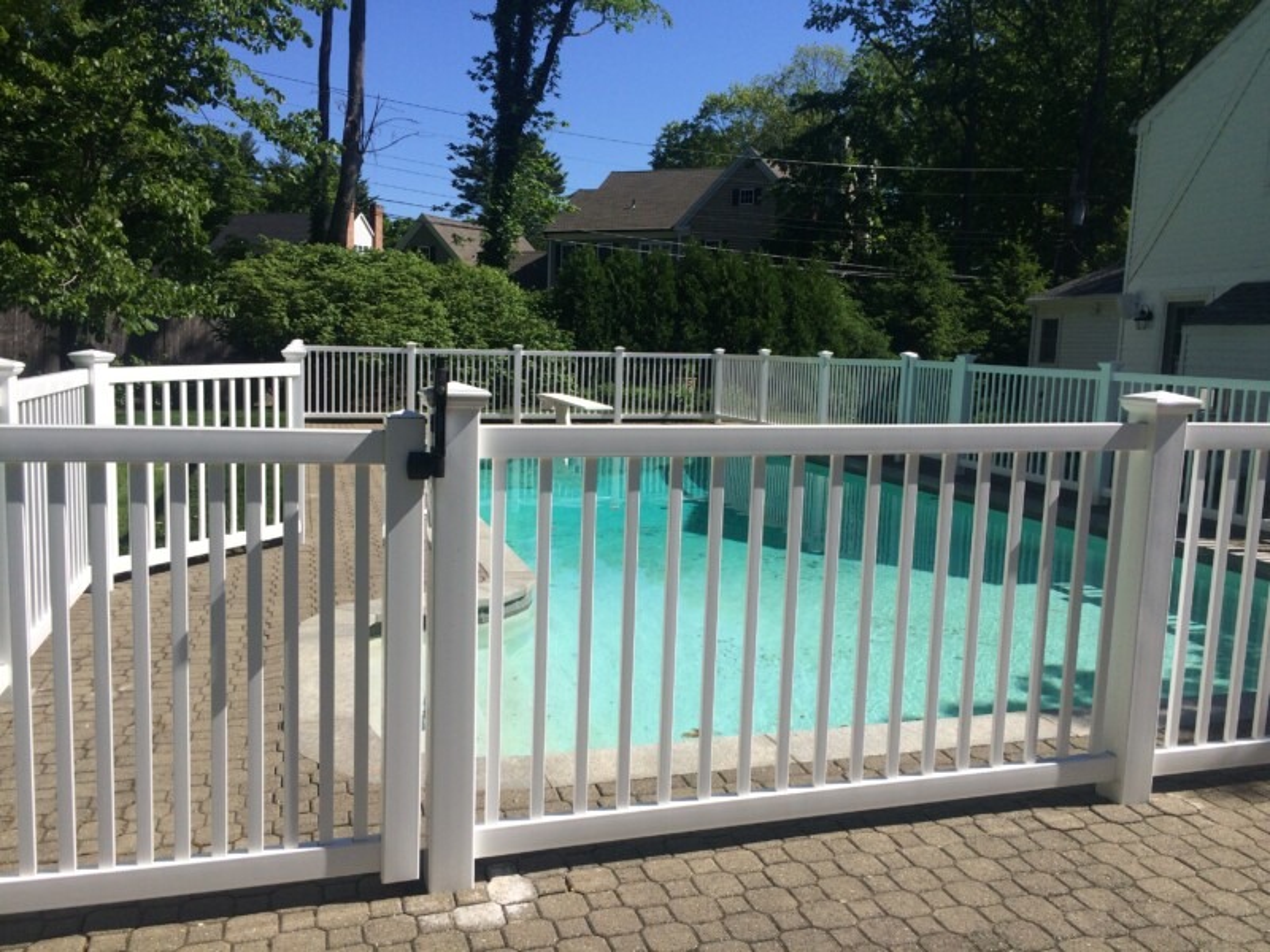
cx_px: 635
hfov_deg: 61.7
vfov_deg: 48.2
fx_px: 1064
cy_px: 476
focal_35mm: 29
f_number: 2.2
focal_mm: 4.15
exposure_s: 1/2564
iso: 32
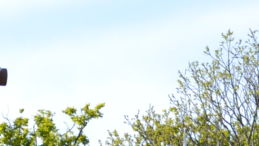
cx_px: -252
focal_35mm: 772
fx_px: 5302
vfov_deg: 1.6
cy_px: 246
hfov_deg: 2.8
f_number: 5
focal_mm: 80
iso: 100
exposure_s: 1/320
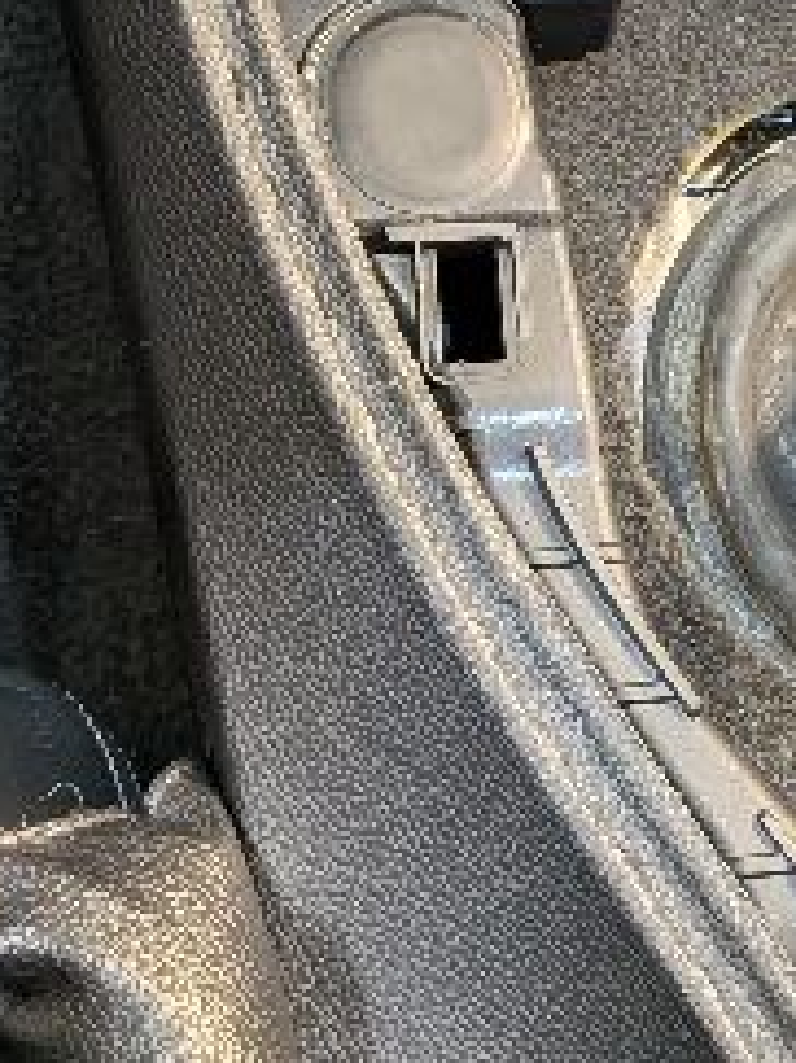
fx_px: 2271
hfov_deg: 18.9
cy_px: 87
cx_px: 932
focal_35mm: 74
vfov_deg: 25.4
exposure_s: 1/16.7
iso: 780
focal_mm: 4.53
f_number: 1.7
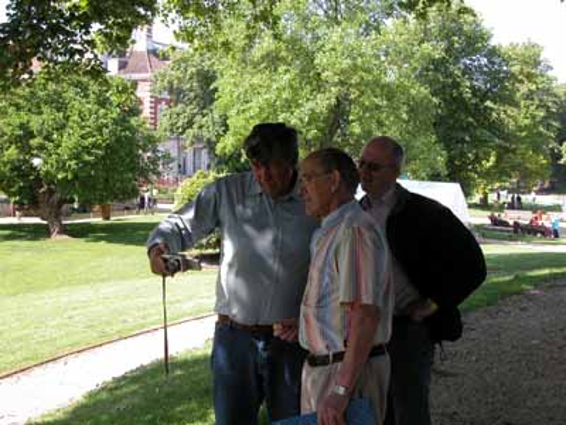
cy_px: 212
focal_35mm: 45
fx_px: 736
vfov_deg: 32.2
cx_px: 283
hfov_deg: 42.1
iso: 100
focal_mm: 11.6
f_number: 4.2
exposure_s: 1/126
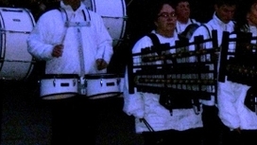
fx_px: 1261
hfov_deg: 11.6
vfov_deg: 6.6
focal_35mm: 185
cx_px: 201
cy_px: 76
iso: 250
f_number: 4.6
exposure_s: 1/60
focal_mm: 13.7
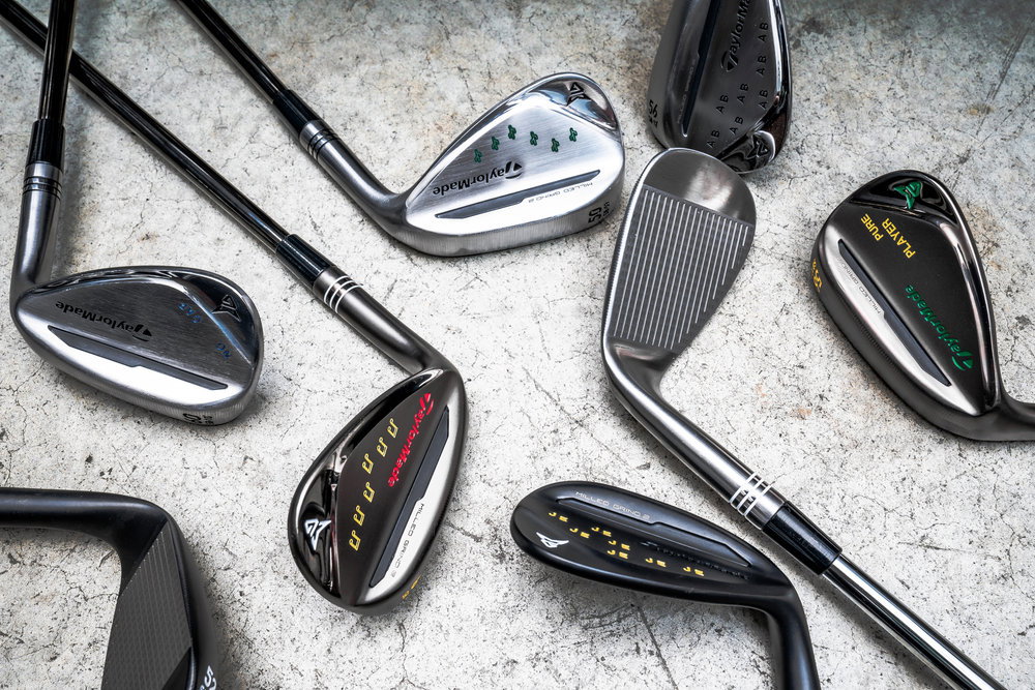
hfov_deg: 55.8
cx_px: 518
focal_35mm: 34
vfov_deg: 38.9
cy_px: 345
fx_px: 978
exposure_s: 1/250
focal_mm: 34
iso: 125
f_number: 13
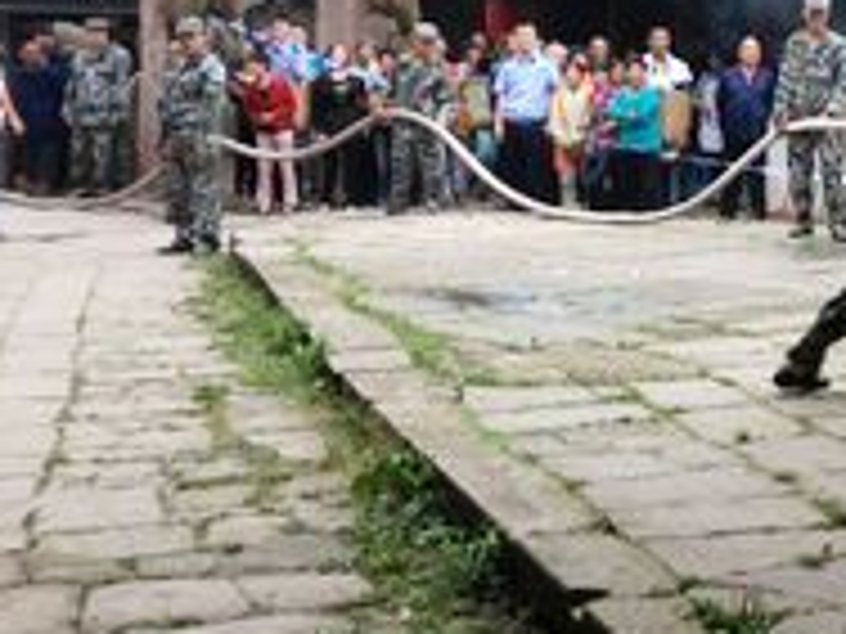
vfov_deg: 15.5
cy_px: -47
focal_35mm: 93
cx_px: 1008
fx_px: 2273
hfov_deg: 19.8
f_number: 2.4
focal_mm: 4.28
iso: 80
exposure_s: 1/120
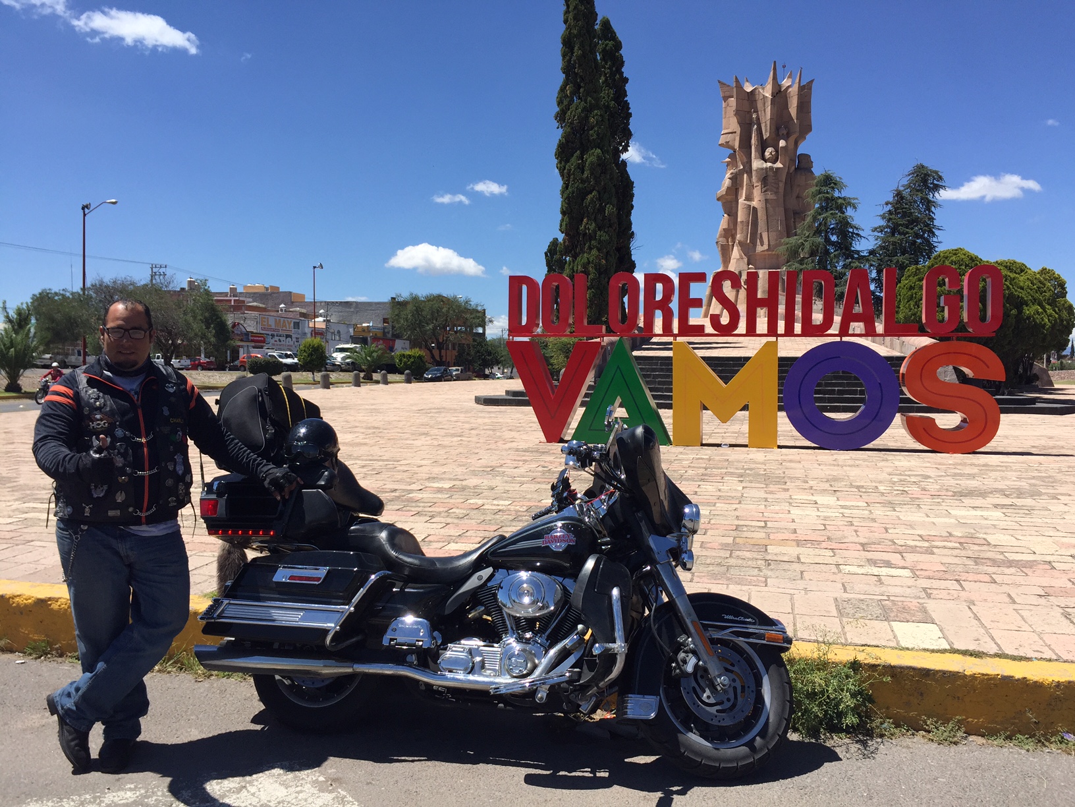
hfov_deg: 61.7
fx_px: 901
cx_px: 538
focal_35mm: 29
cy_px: 404
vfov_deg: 48.2
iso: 32
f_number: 2.2
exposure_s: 1/2083
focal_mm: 4.15
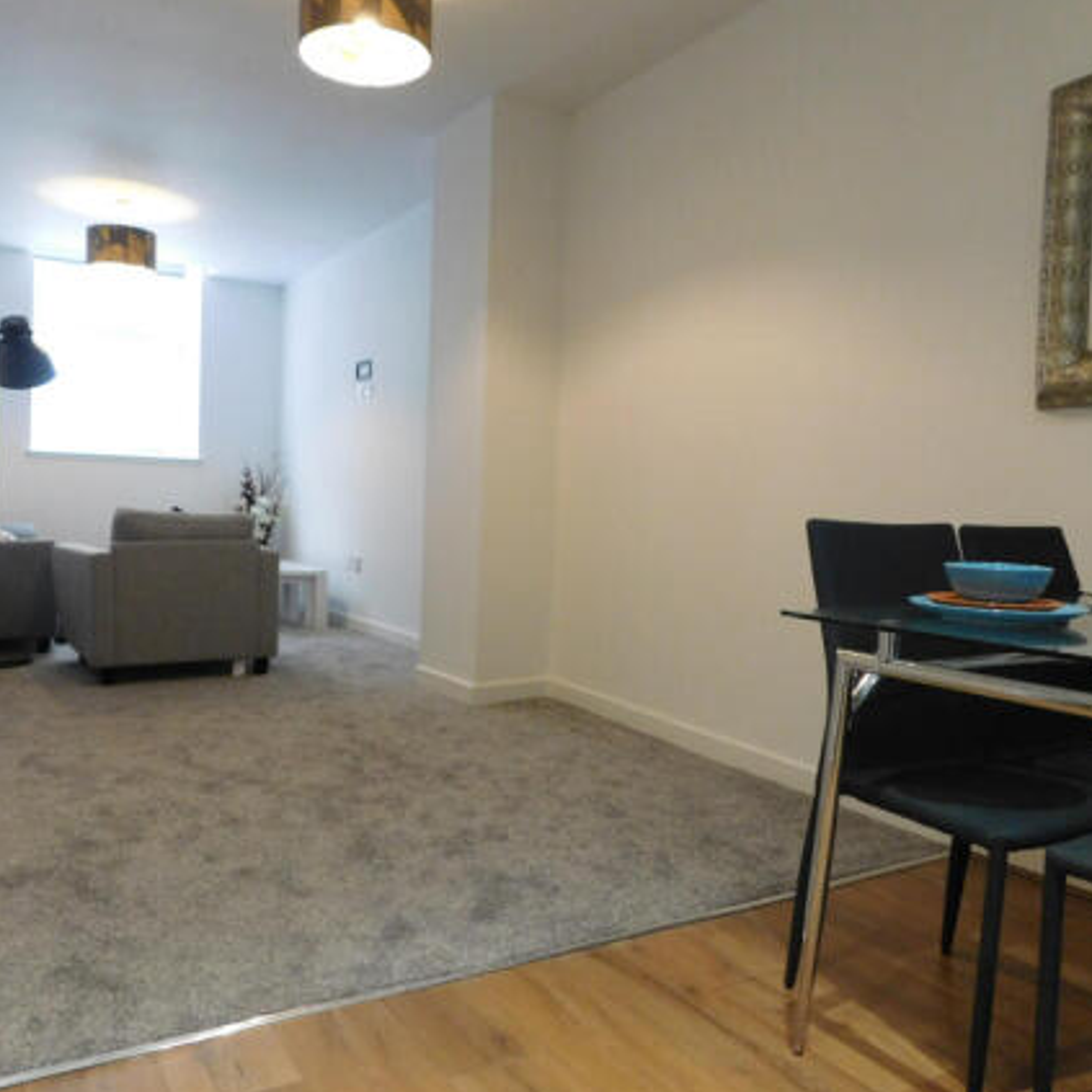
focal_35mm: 28
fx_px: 999
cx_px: 538
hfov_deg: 57.3
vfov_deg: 57.3
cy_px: 556
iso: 400
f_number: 3
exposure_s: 1/15
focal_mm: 4
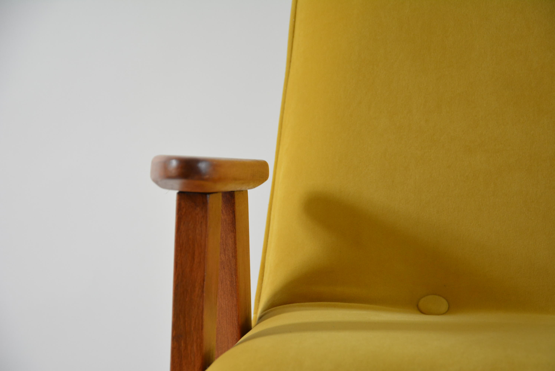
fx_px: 1967
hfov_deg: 16.1
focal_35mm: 128
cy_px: 186
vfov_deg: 10.8
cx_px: 278
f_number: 5.6
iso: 900
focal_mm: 85
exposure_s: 1/125
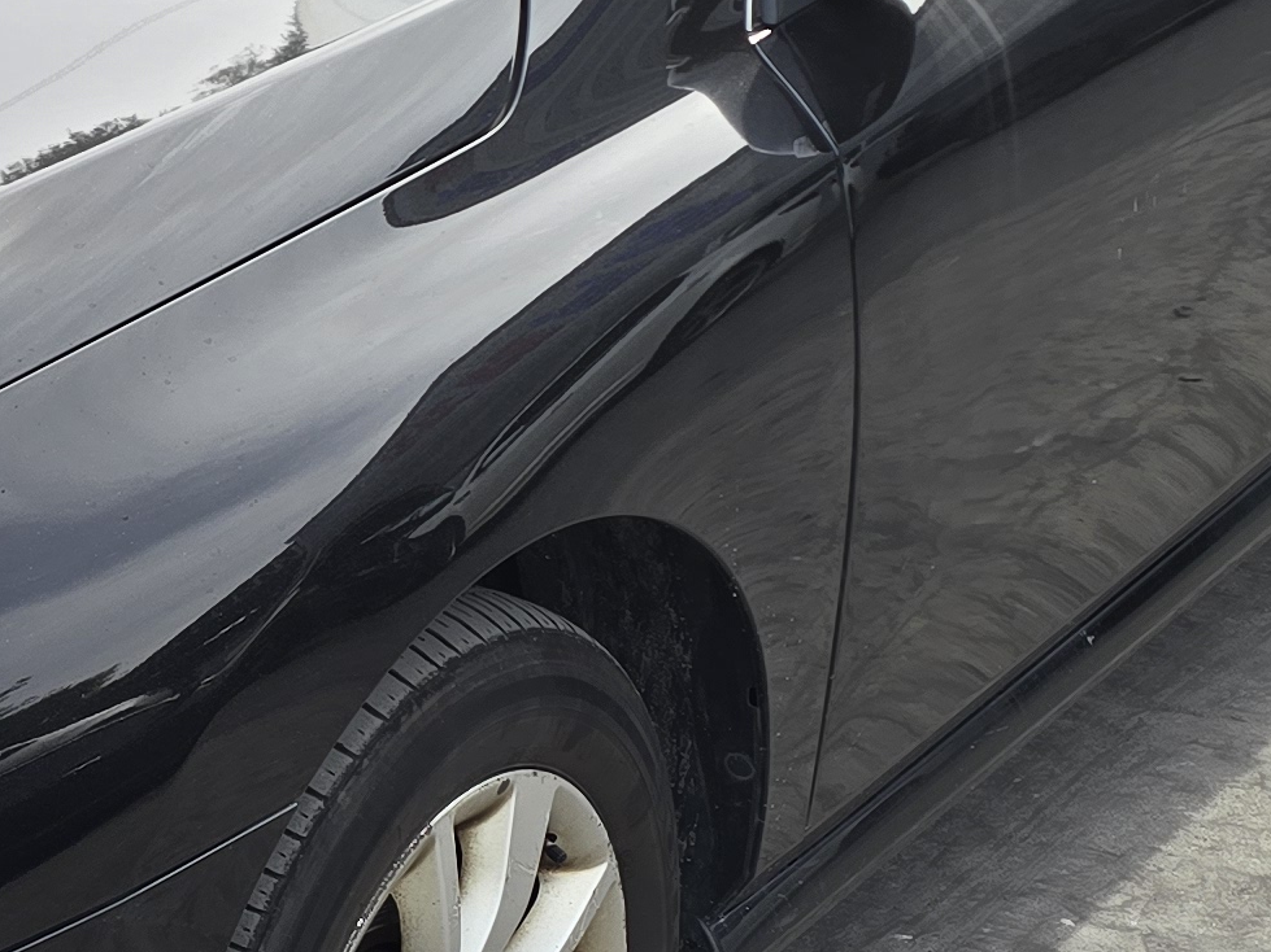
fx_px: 3451
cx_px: -74
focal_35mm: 94
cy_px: 519
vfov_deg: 15.7
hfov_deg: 20.1
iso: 12
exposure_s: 1/257
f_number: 1.7
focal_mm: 6.3
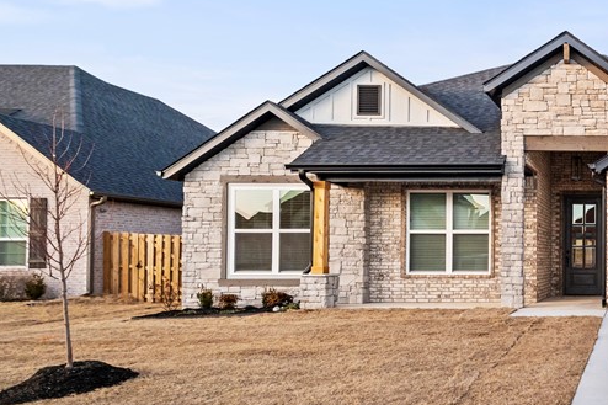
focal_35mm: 33
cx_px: 644
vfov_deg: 39.9
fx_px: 557
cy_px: 213
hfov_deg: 45.5
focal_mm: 15
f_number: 6.3
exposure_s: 1/640
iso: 1250
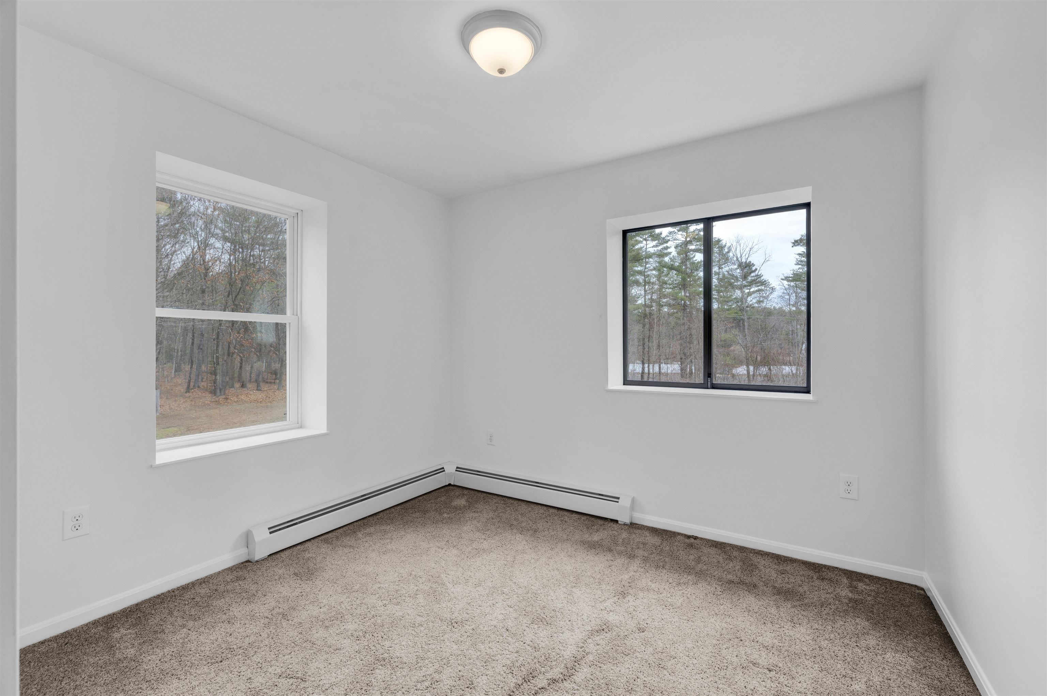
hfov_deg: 102.3
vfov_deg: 79.1
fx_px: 421
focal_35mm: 14
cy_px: 348
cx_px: 524
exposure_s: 1/10
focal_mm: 14.5
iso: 250
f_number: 7.1
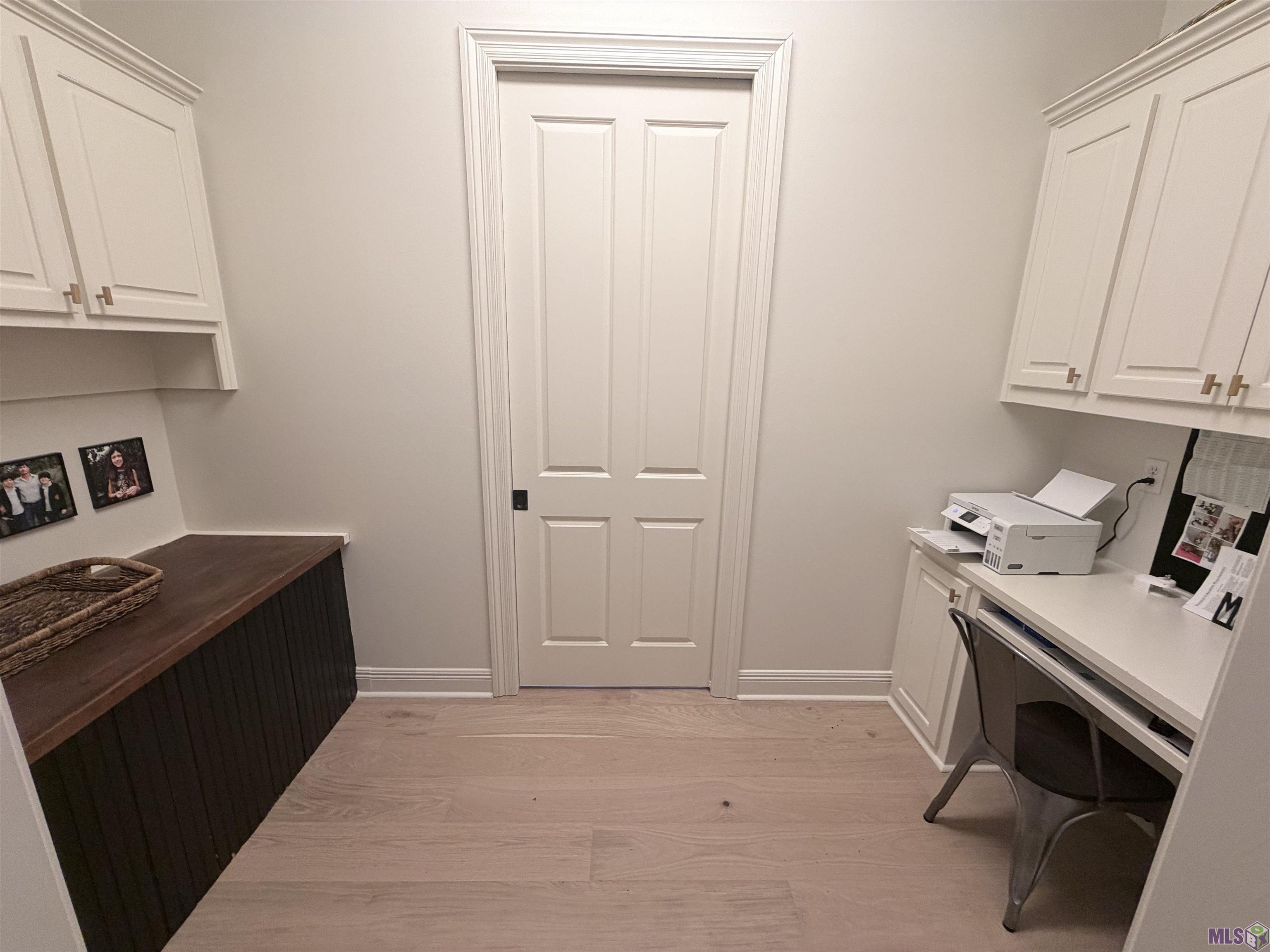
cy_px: 476
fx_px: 514
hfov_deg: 102.1
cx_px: 635
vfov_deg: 85.7
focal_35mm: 14
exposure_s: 1/60
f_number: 2.2
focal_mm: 2.22
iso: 160
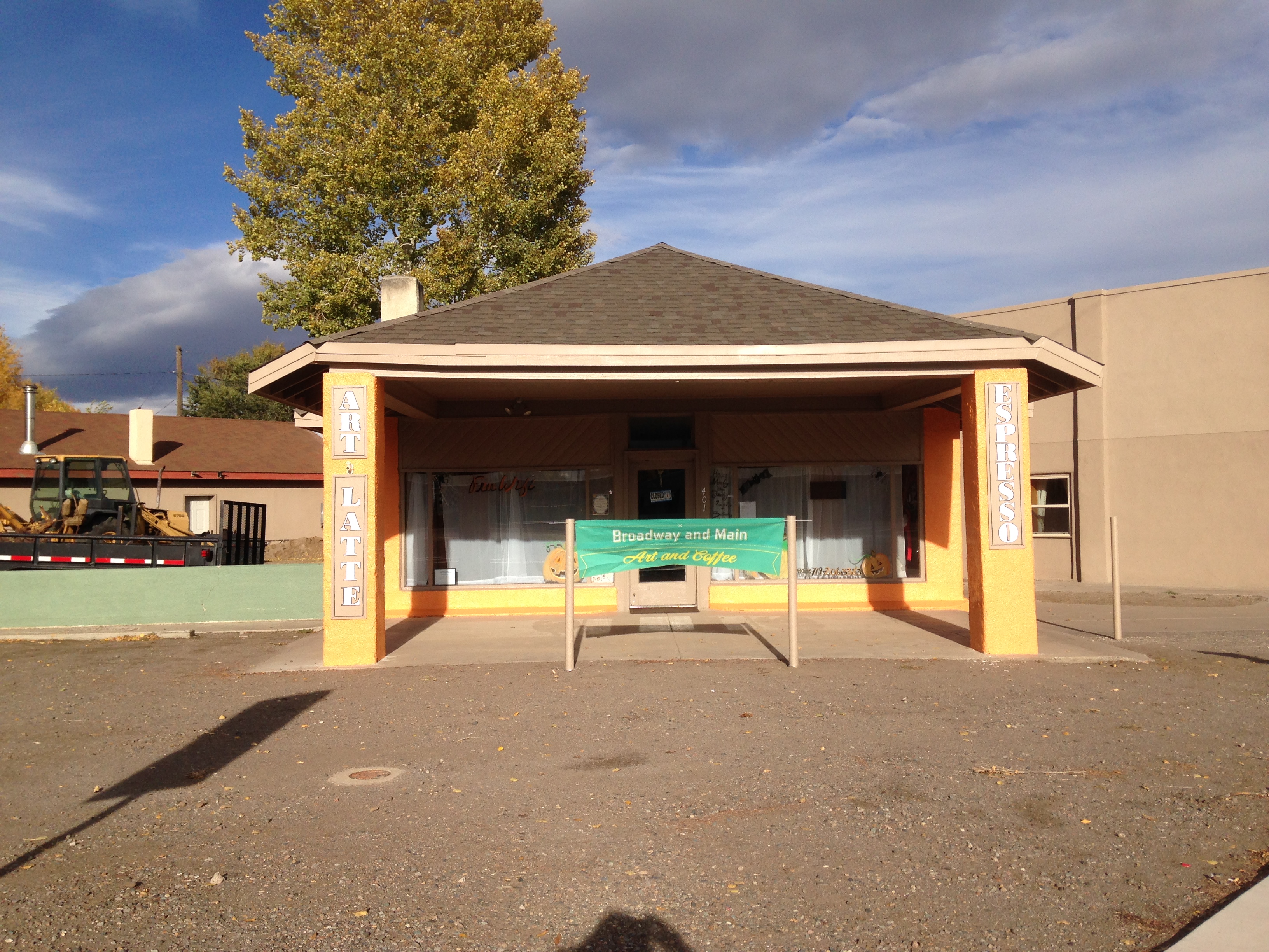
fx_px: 1210
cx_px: 634
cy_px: 476
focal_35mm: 33
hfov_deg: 55.4
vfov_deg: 42.9
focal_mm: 4.12
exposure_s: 1/2169
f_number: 2.4
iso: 50
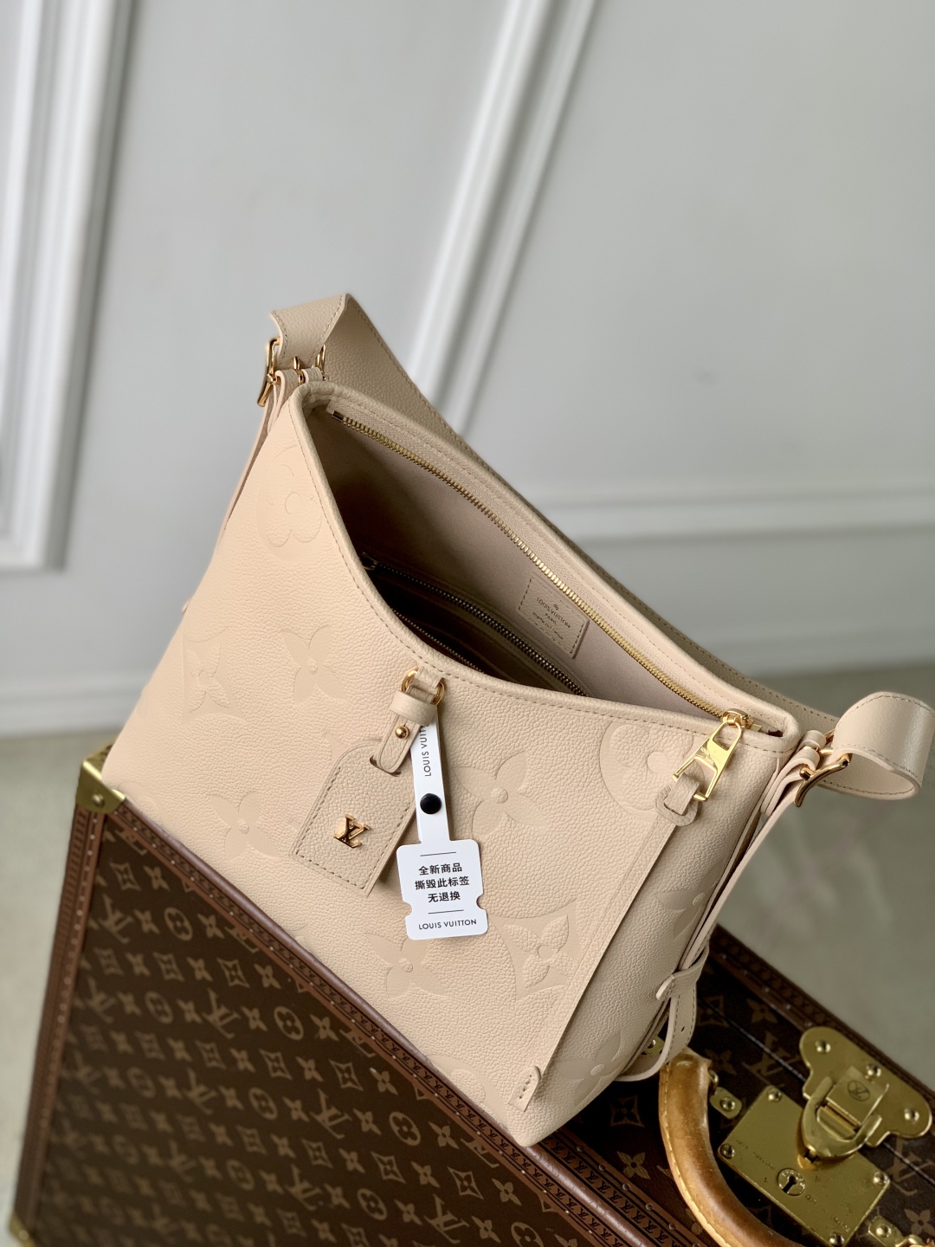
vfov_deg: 36.8
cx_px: 468
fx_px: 1873
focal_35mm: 52
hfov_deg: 28.0
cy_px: 624
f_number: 2.4
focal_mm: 6
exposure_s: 1/122
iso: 40
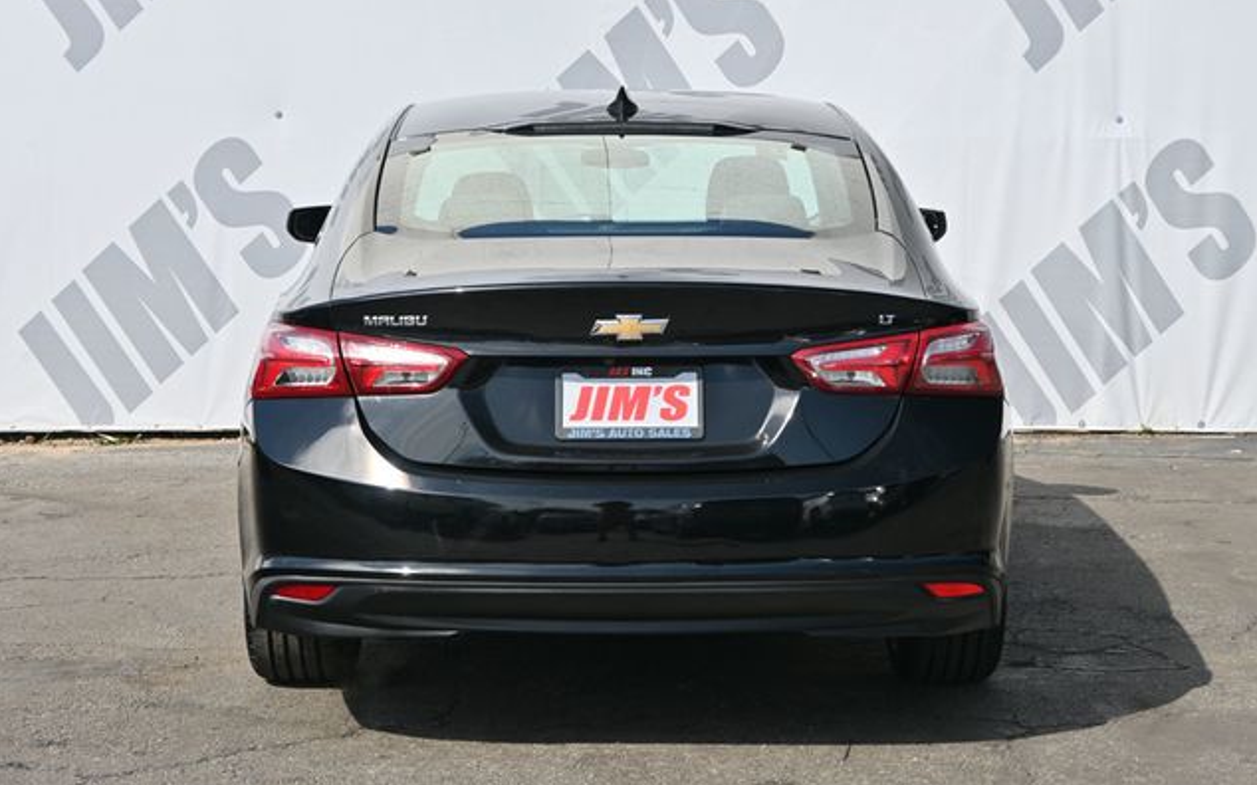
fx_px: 2432
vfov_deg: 18.3
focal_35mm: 71
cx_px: 628
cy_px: 369
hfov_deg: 29.0
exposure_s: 1/250
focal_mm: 46
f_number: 6
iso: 100
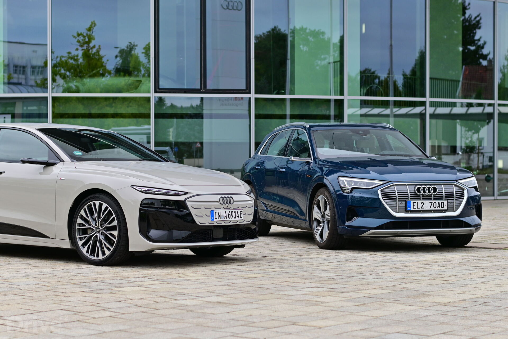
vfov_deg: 18.2
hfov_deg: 27.0
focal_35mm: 75
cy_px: 170
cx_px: 254
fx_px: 1058
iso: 160
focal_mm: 50
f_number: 2.8
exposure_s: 1/2500
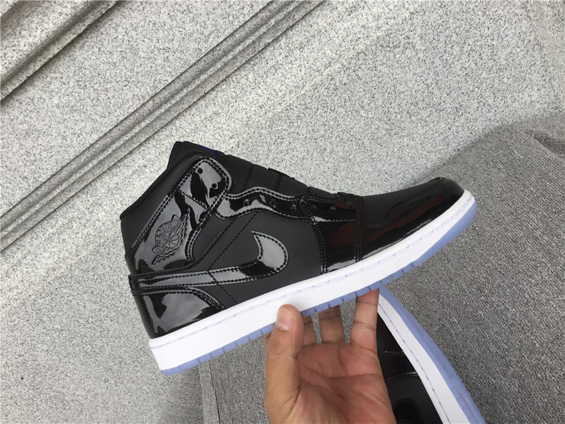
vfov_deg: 45.4
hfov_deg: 58.4
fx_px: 506
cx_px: 282
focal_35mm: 31
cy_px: 212
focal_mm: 3.3
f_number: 2.4
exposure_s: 1/100
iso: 25
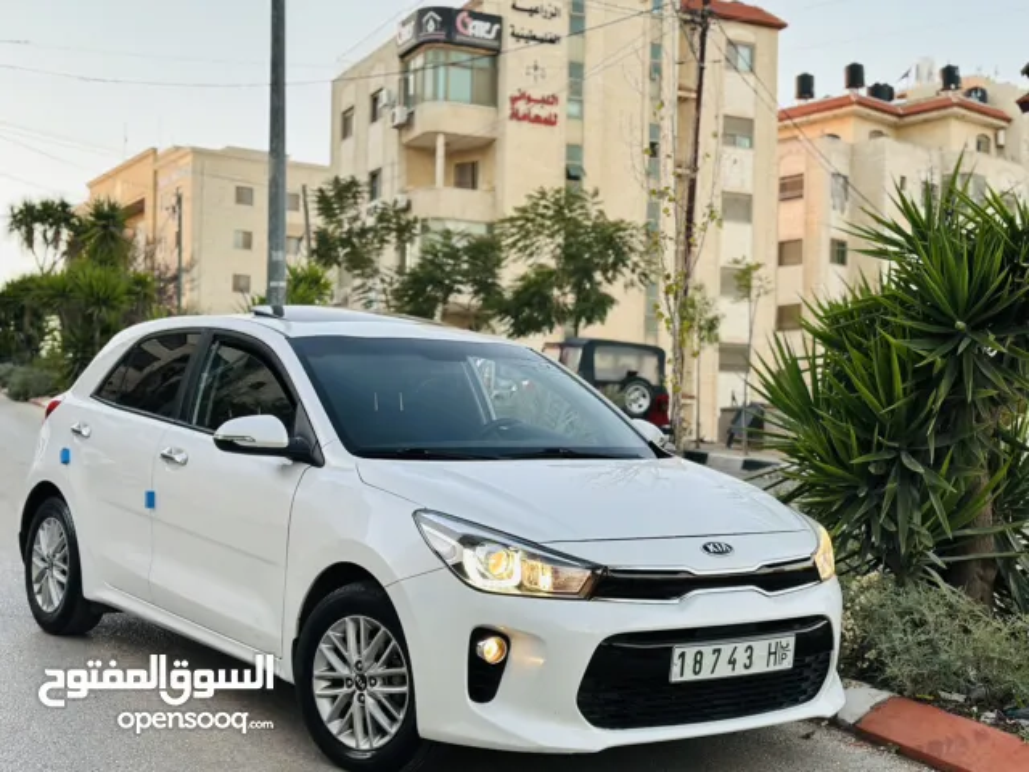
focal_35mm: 48
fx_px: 1427
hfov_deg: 39.7
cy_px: 386
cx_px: 514
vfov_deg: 30.3
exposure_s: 1/209
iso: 125
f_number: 1.78
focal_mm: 6.86
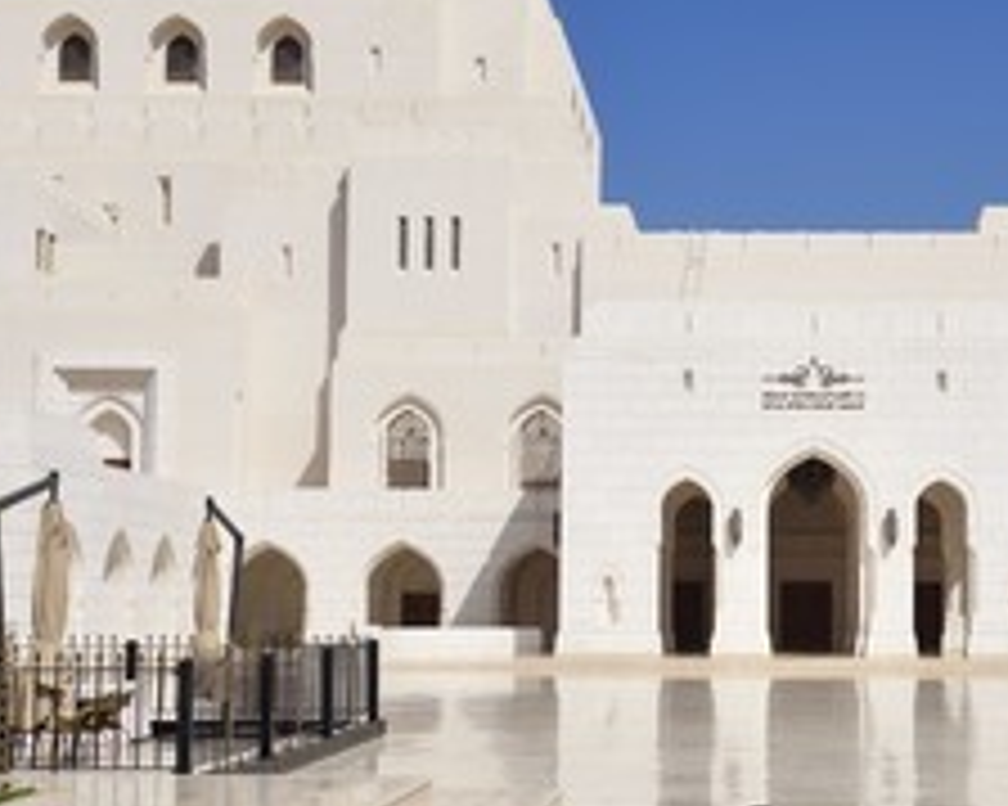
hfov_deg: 28.0
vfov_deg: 22.8
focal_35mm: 67
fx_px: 1998
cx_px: 729
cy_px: 432
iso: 200
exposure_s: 1/640
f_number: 11
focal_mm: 38
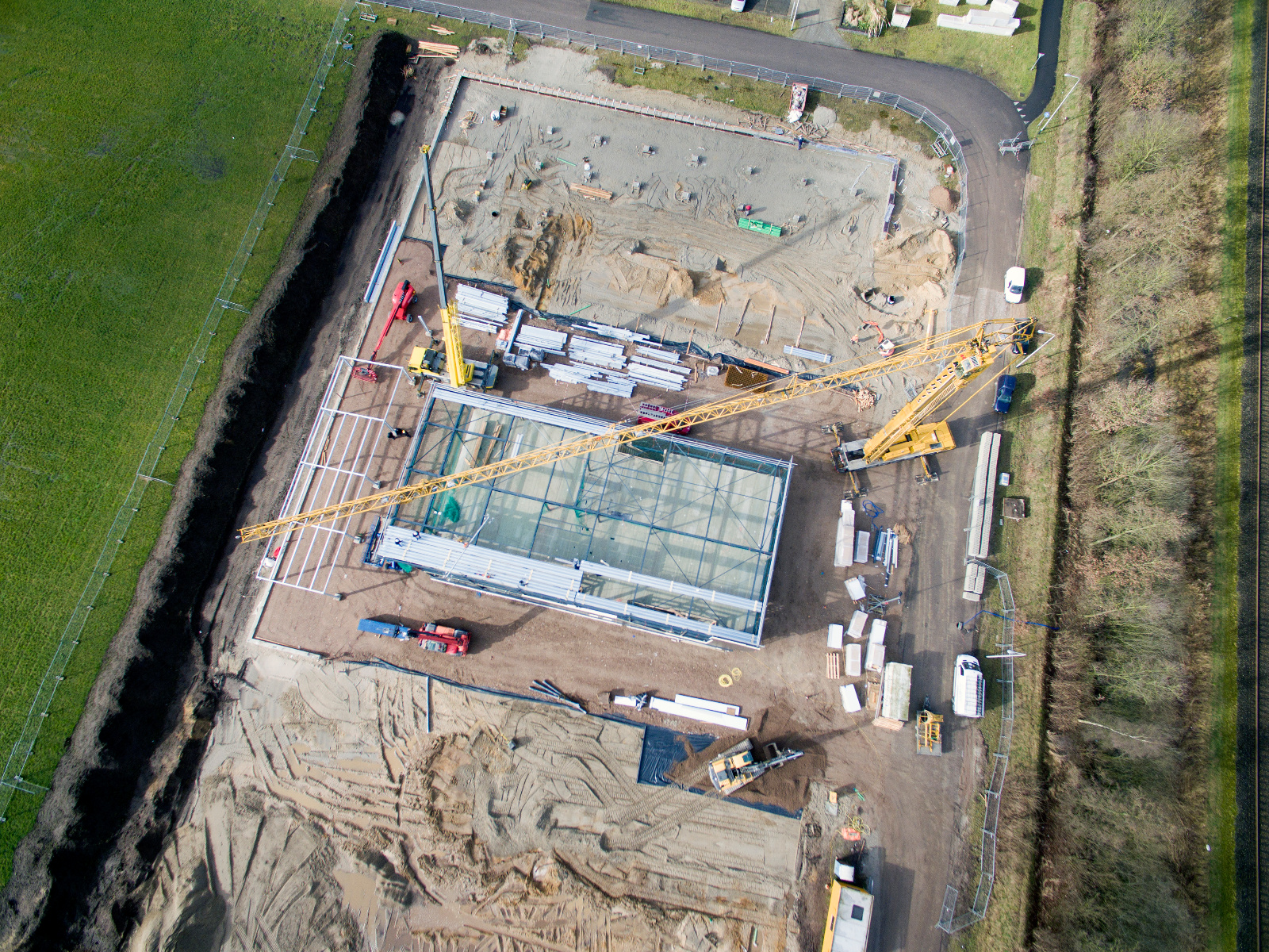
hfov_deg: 81.7
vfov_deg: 66.0
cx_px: 634
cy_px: 476
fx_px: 733
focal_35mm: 20
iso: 100
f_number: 2.8
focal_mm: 3.61
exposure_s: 1/460
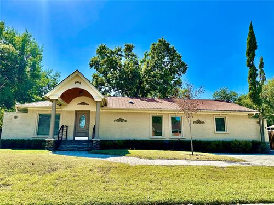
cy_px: 102
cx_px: 137
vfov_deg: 56.8
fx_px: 190
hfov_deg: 71.6
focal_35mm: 24
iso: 80
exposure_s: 1/4348
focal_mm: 6.86
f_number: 1.78
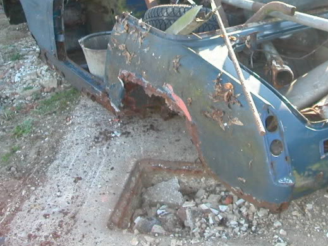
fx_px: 540
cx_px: 222
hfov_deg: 33.5
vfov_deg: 25.3
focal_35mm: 57
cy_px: 58
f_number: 2.7
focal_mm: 5.6
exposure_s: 1/122
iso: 100
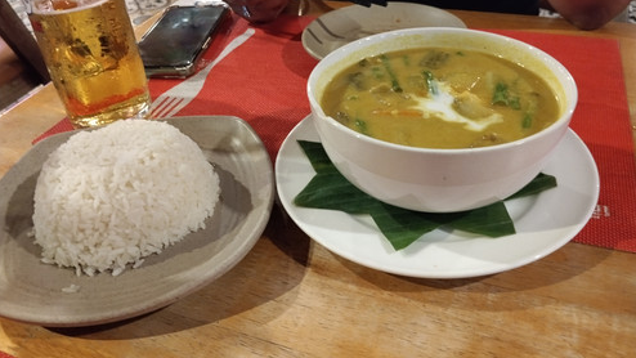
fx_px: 540
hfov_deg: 61.0
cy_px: 156
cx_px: 321
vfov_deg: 36.6
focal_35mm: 32
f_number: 1.8
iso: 800
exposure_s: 1/20
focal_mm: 4.22
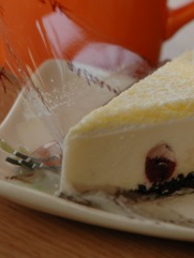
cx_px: 140
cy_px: 12
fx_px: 1560
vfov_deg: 9.4
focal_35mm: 209
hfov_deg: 7.1
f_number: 5.6
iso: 200
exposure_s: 1/200
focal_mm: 70
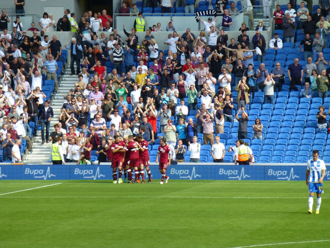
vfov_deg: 4.1
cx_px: 165
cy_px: 124
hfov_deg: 5.4
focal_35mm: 364
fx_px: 3470
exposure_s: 1/125
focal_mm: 65
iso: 100
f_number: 5.9
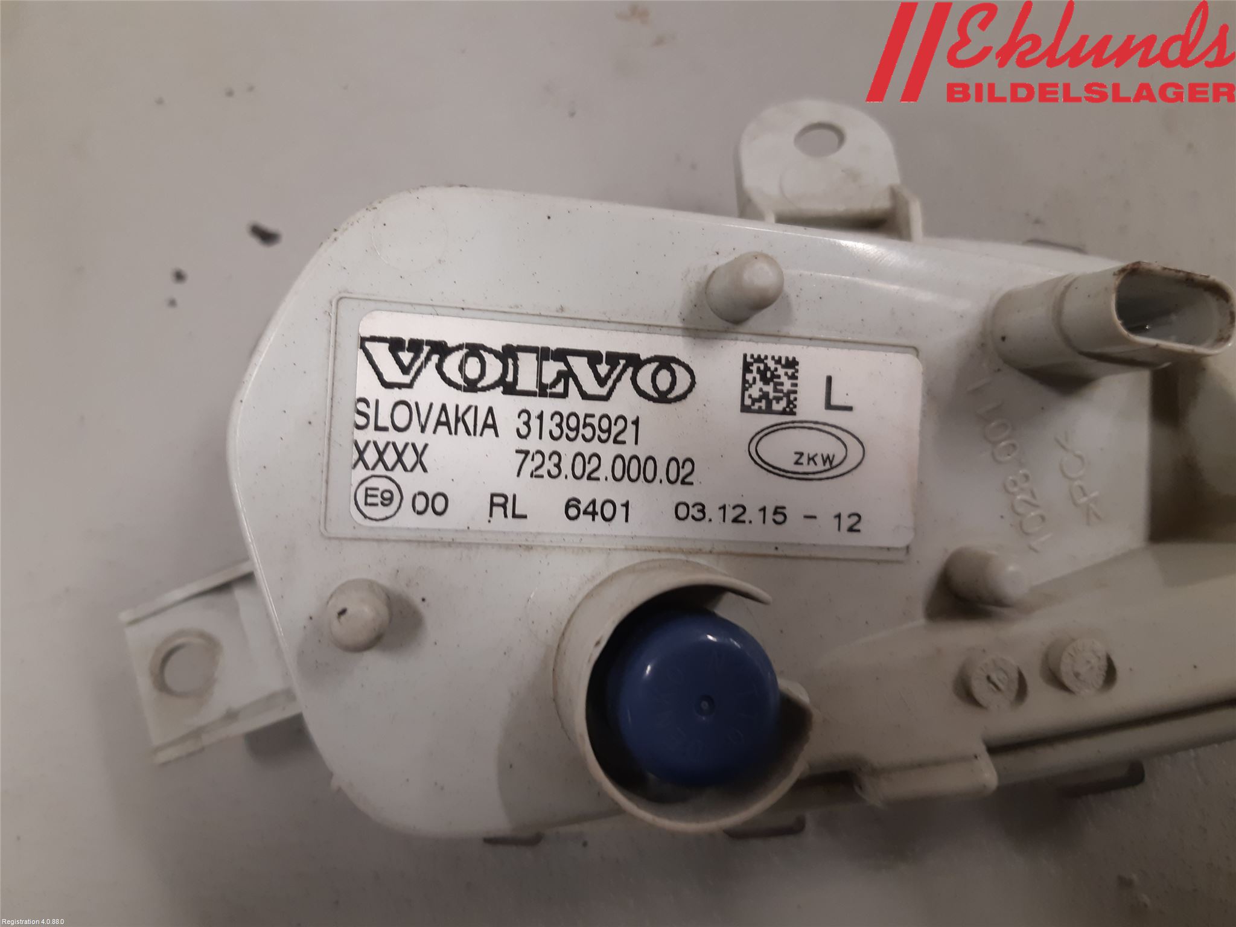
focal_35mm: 26
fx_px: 928
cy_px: 464
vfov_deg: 53.1
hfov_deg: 67.3
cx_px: 618
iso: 100
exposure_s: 1/50
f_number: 1.7
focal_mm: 3.93
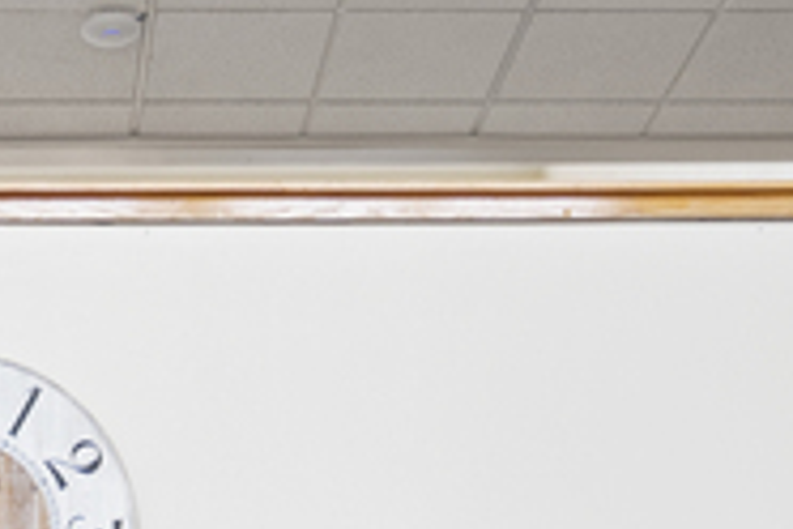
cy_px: 1248
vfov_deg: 11.5
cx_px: -43
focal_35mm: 99
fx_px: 2181
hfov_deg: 19.8
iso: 250
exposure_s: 1/13
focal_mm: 12
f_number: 7.1
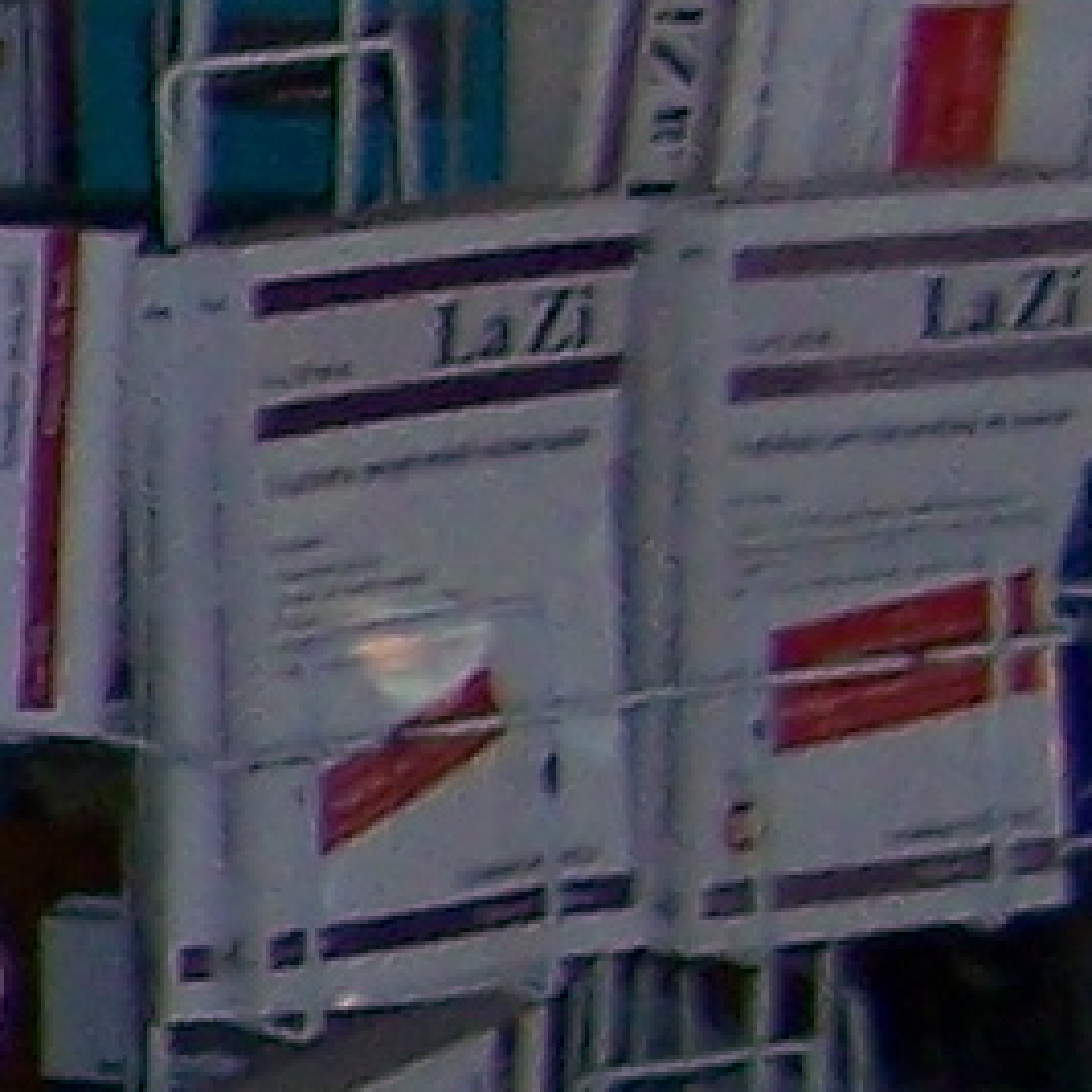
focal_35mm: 324
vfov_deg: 5.4
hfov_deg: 4.6
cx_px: -4168
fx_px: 11564
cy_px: 879
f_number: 2.8
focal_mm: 6.3
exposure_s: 1/60
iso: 140
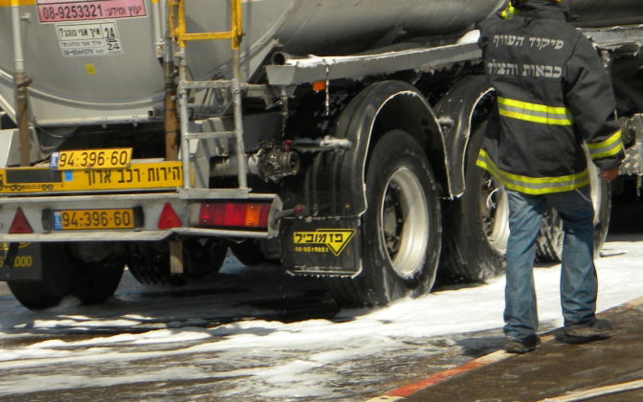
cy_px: 135
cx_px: 238
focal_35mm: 134
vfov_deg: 9.8
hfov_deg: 15.6
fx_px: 2348
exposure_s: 1/267
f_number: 9
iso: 80
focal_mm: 15.1
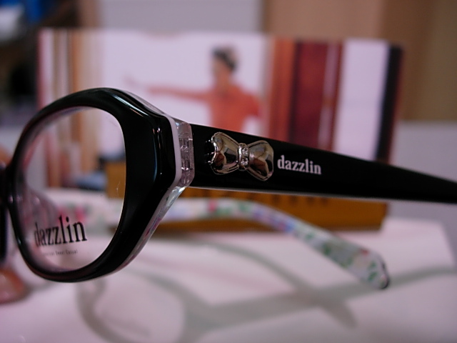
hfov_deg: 49.0
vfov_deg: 37.7
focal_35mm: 38
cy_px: 172
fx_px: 502
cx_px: 228
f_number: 2.8
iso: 86
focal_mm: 7.8
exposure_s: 1/32
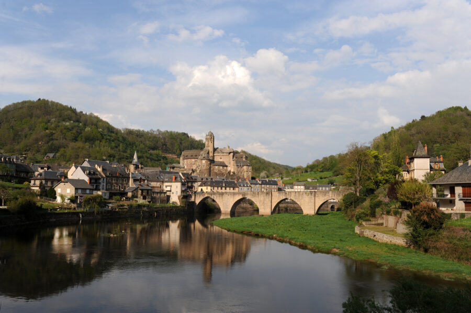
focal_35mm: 32
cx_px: 236
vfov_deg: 41.1
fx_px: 418
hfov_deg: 58.7
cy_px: 156
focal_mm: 32
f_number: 8
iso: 200
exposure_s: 1/640
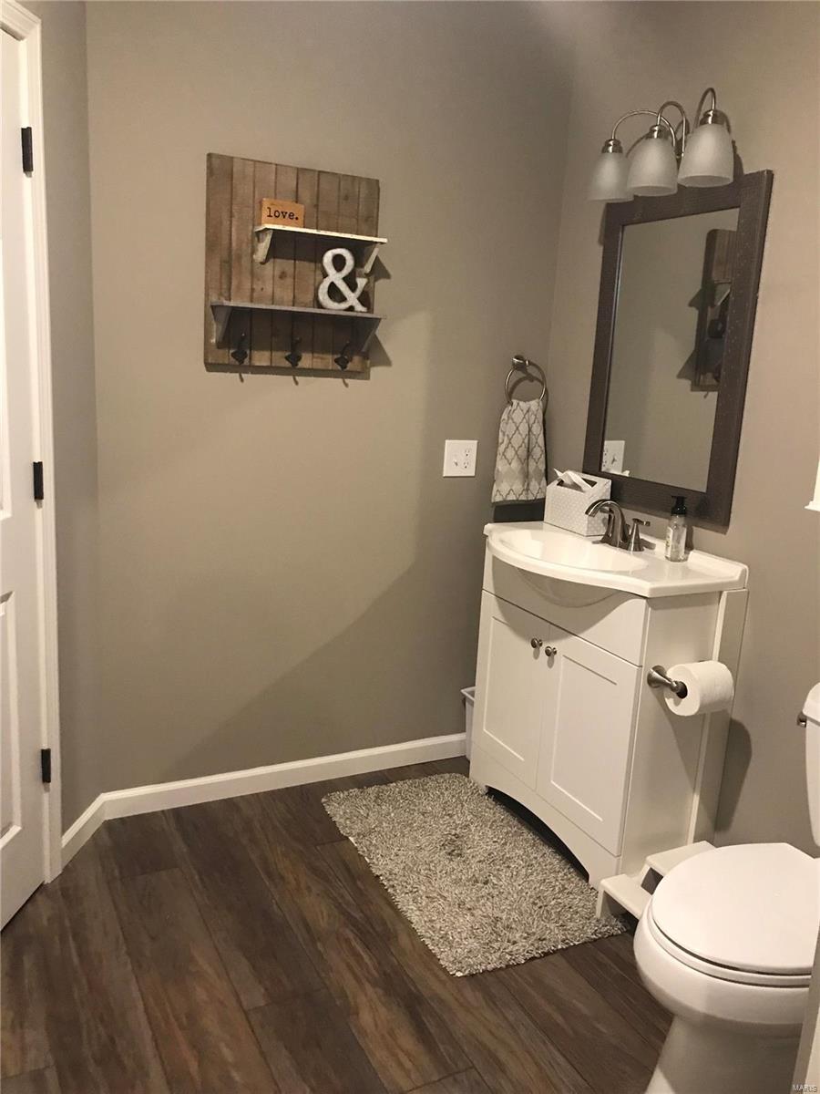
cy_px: 547
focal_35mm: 28
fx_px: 884
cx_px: 410
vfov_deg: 63.4
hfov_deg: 49.7
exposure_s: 1/15
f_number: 1.8
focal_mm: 3.99
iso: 100
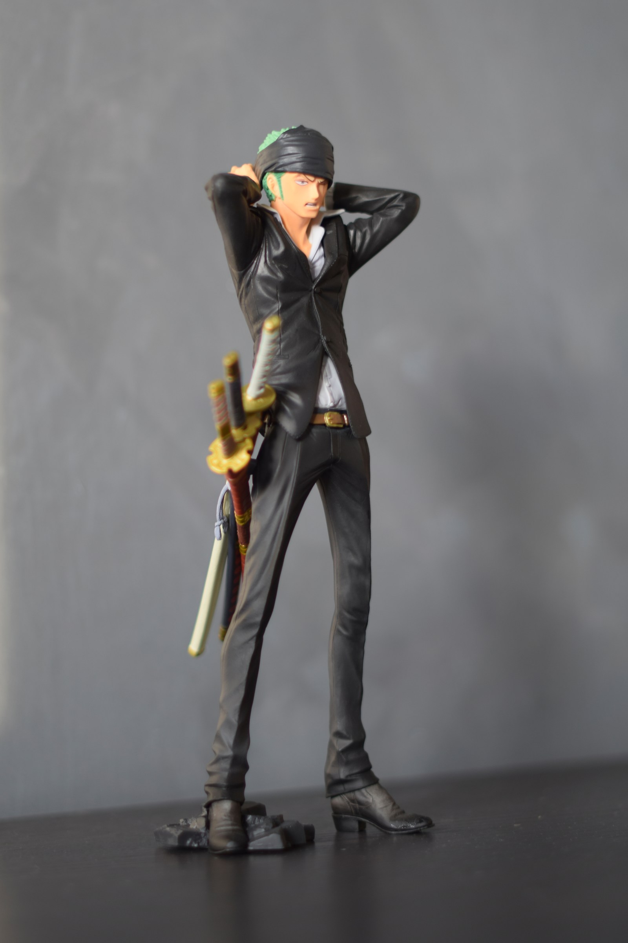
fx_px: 1962
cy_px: 472
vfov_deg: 27.0
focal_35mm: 75
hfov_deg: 18.2
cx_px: 314
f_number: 1.4
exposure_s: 1/80
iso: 100
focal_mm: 50
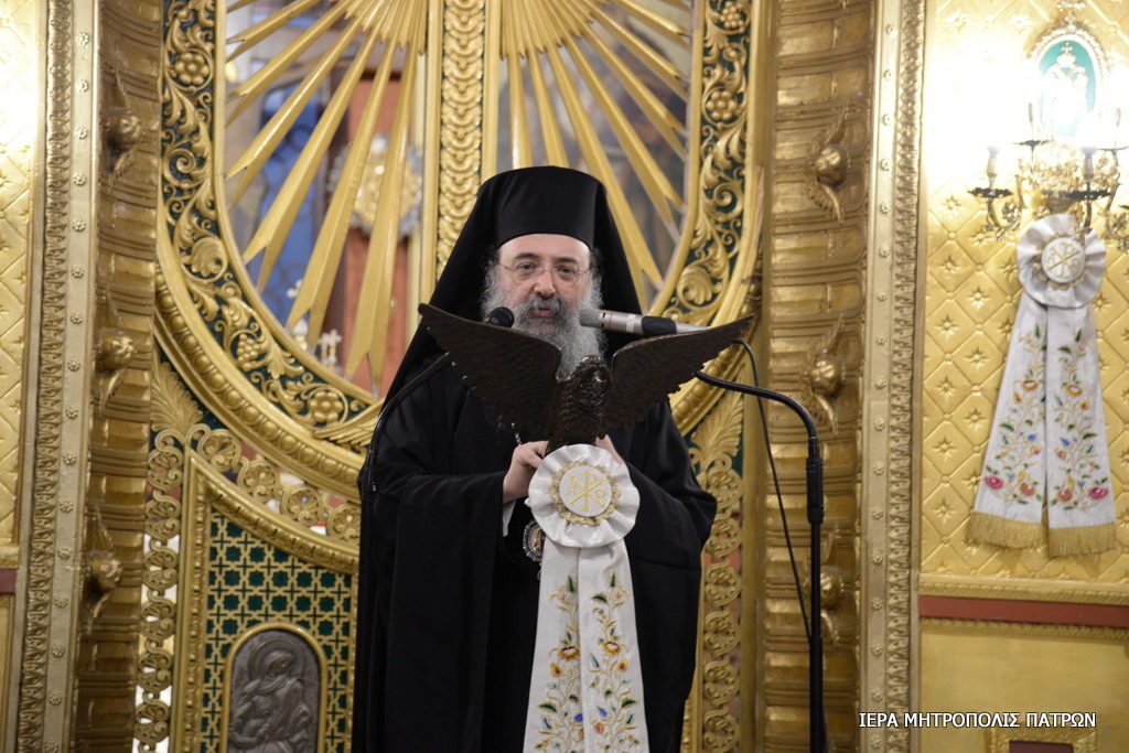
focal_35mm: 120
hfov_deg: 17.1
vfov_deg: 11.4
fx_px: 3764
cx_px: 564
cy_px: 376
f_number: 4
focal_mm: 120
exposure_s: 1/60
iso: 2000
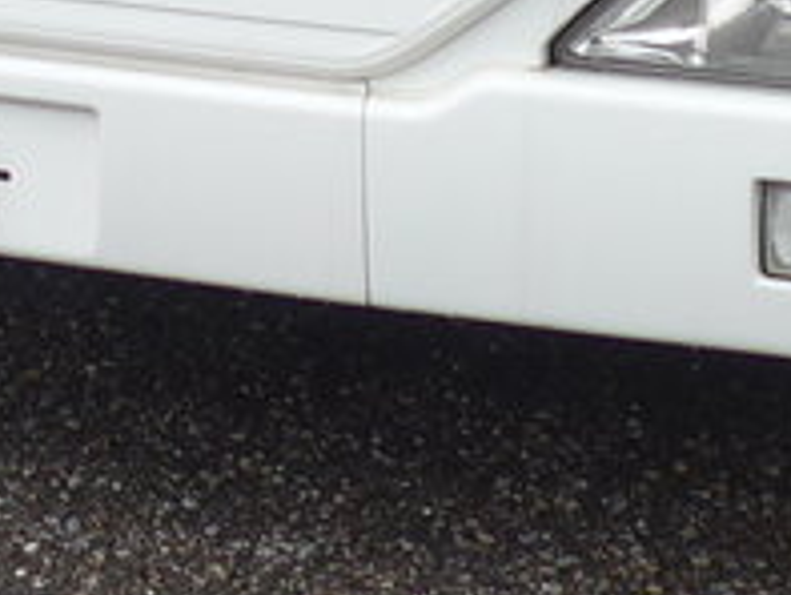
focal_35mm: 219
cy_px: -1134
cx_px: -120
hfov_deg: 8.9
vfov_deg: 6.3
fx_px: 5007
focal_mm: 7.5
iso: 80
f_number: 2.8
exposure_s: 1/320
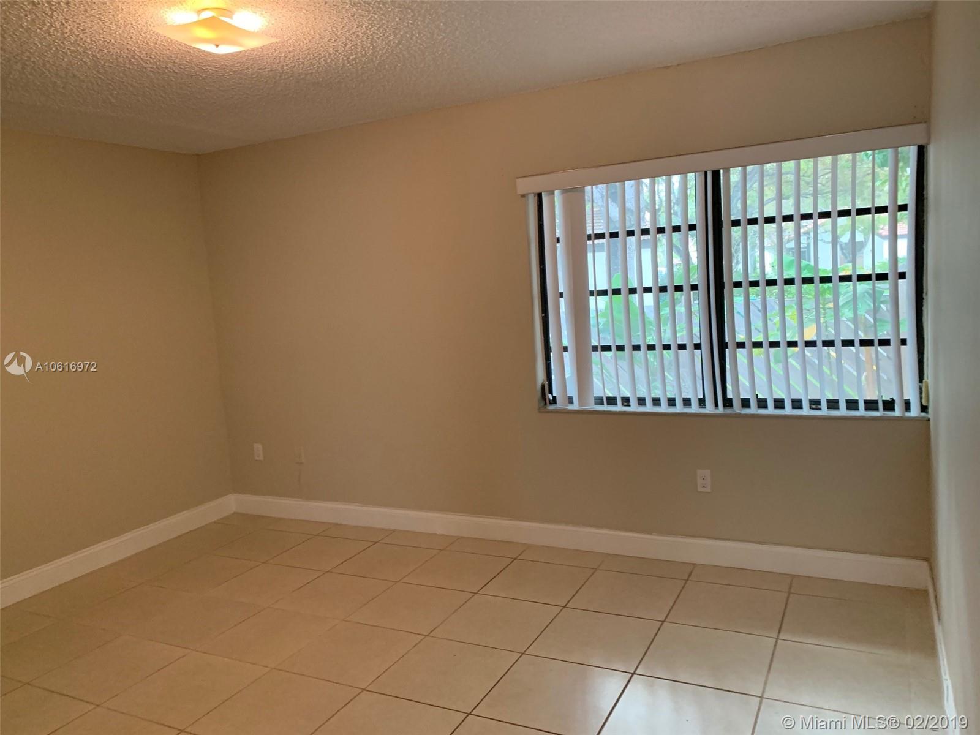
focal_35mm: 26
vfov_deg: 53.1
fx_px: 736
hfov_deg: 67.3
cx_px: 490
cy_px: 368
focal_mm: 4.25
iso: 250
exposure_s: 1/60
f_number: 1.8
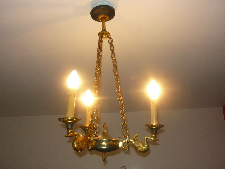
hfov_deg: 50.1
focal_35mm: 37
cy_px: 84
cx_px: 112
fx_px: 240
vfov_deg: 38.7
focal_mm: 5.5
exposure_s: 1/30
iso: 100
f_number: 2.8
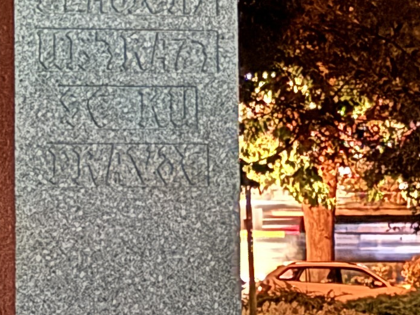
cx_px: 203
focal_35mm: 277
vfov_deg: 5.3
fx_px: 3360
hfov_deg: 7.2
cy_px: -287
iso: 4000
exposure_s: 1/5
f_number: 1.78
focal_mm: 6.76
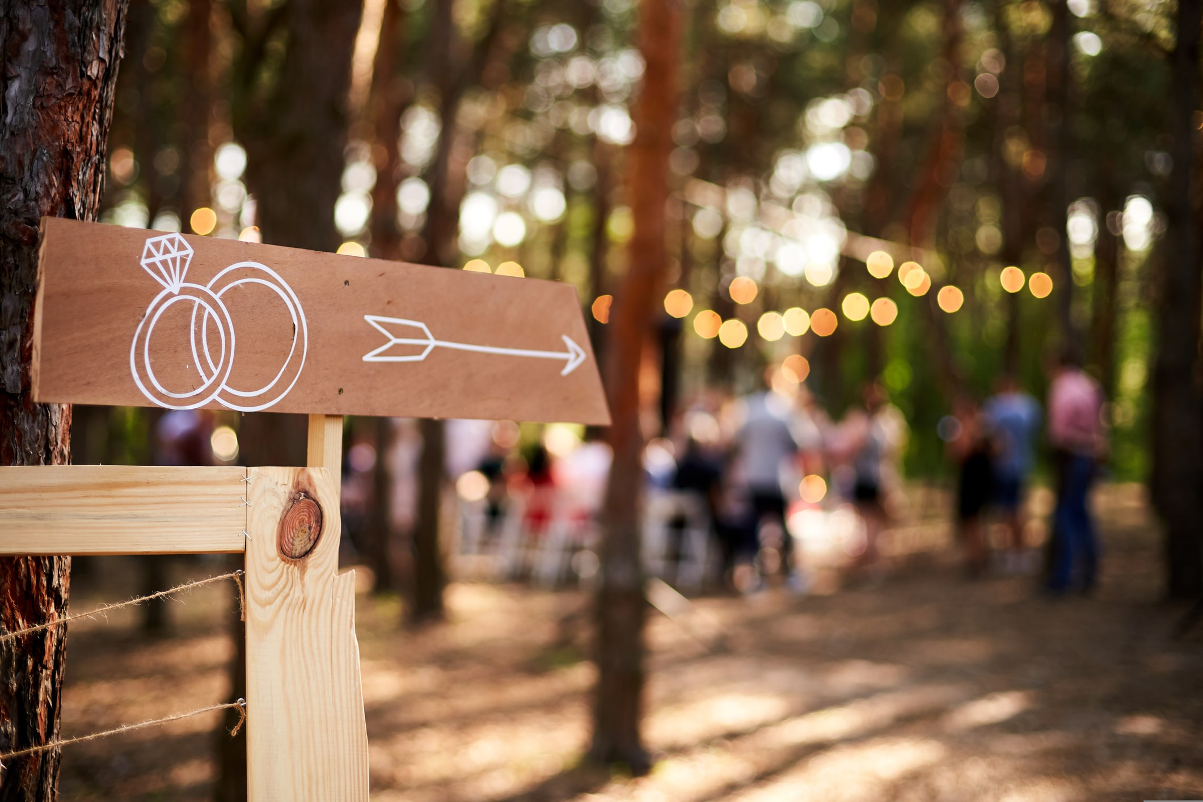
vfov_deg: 27.0
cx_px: 602
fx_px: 1671
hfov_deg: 39.6
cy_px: 401
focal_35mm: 50
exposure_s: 1/320
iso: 100
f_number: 2
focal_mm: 50
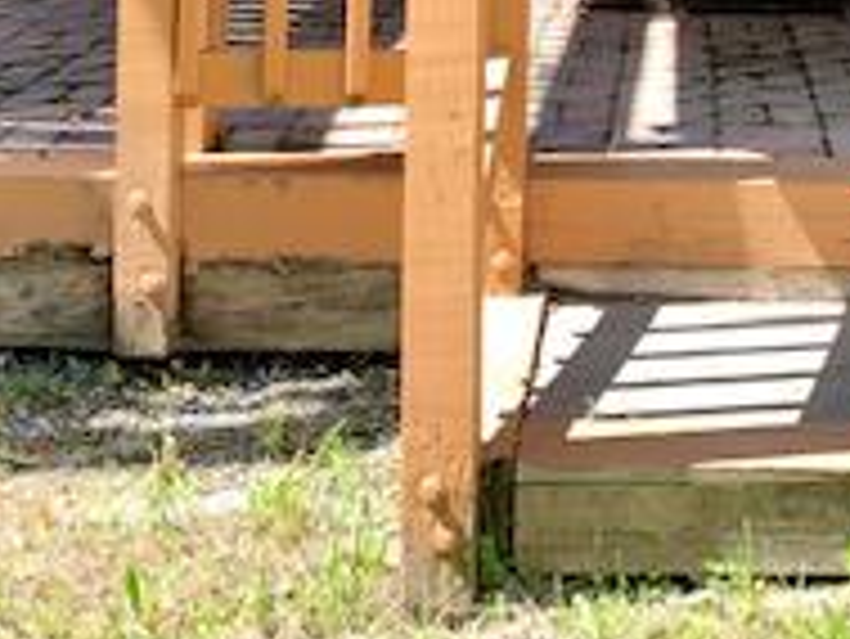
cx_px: 702
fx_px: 2162
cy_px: -410
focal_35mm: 88
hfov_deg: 21.9
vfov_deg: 15.1
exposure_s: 1/121
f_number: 1.8
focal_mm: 4.25
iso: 25
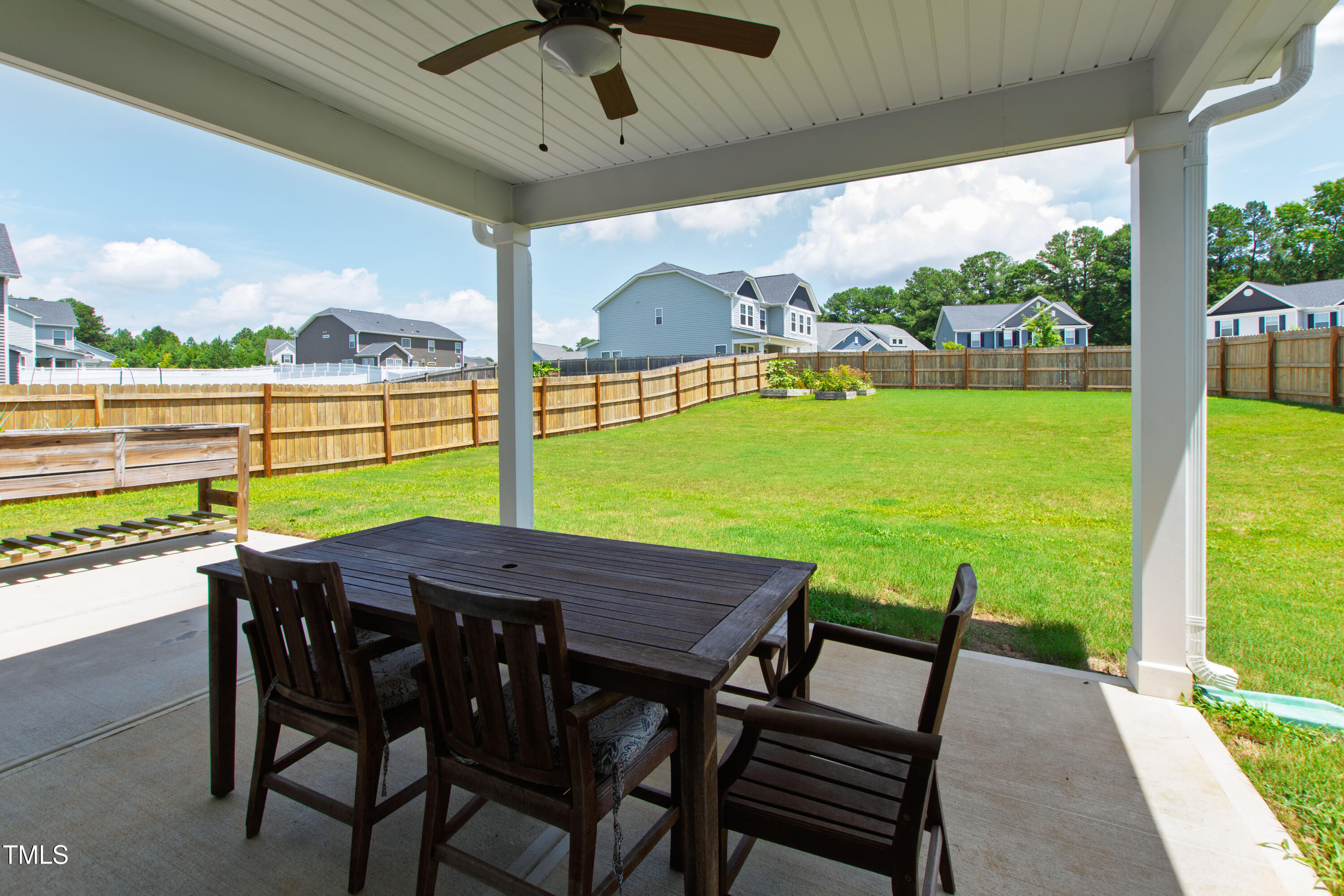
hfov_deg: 100.4
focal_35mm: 15
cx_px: 672
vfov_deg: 77.3
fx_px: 560
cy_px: 448
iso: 100
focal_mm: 10
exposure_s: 1/80
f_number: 8
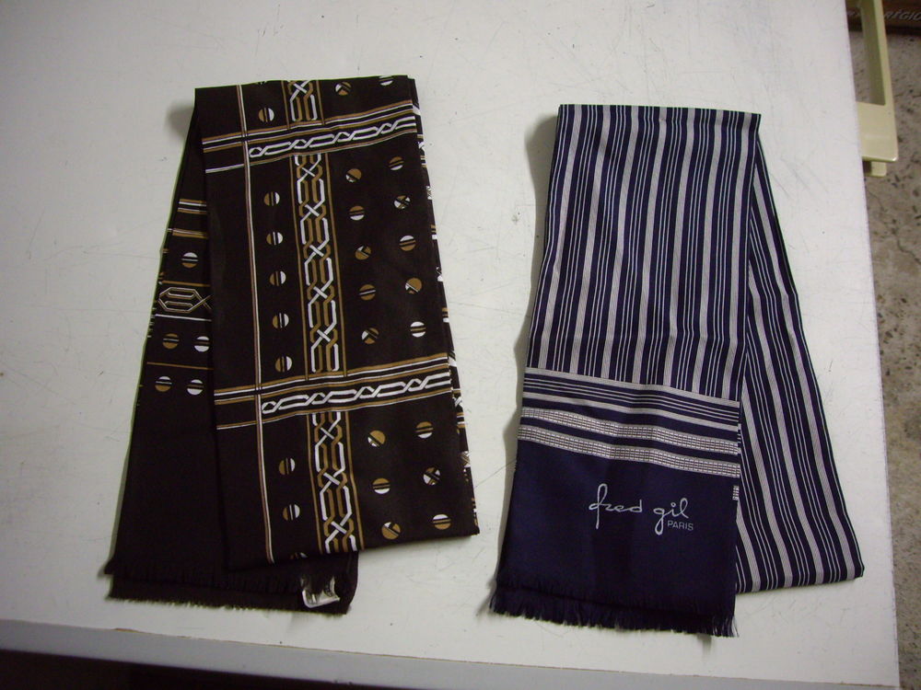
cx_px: 460
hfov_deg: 49.0
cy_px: 345
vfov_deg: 37.7
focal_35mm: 38
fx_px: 1011
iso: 200
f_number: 2.7
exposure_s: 1/10
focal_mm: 6.2
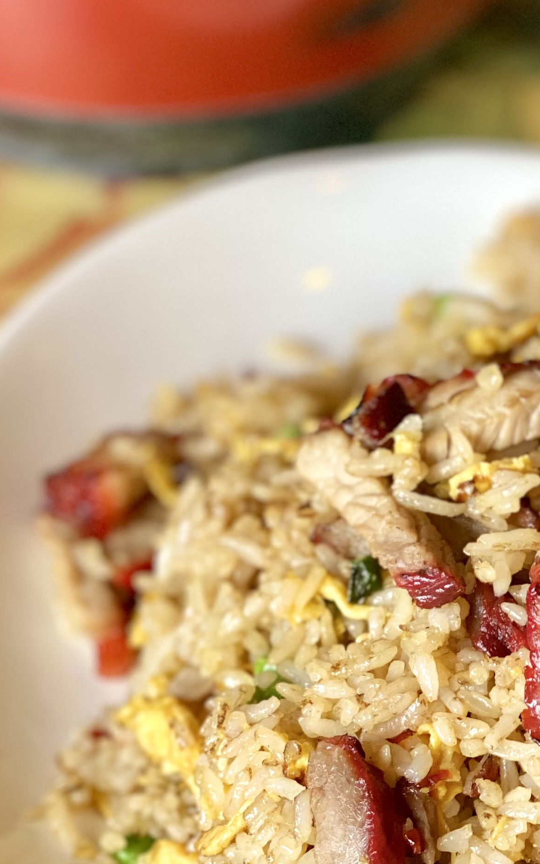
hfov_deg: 10.9
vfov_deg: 17.3
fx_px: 2803
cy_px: 762
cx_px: 571
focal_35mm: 119
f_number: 2
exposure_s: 1/120
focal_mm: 6
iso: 80
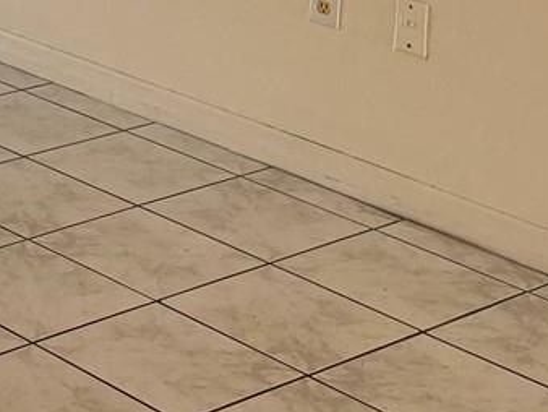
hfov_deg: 14.2
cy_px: -441
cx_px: -443
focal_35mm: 123
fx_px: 1949
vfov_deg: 10.9
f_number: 1.6
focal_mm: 5.96
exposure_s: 1/256
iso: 40
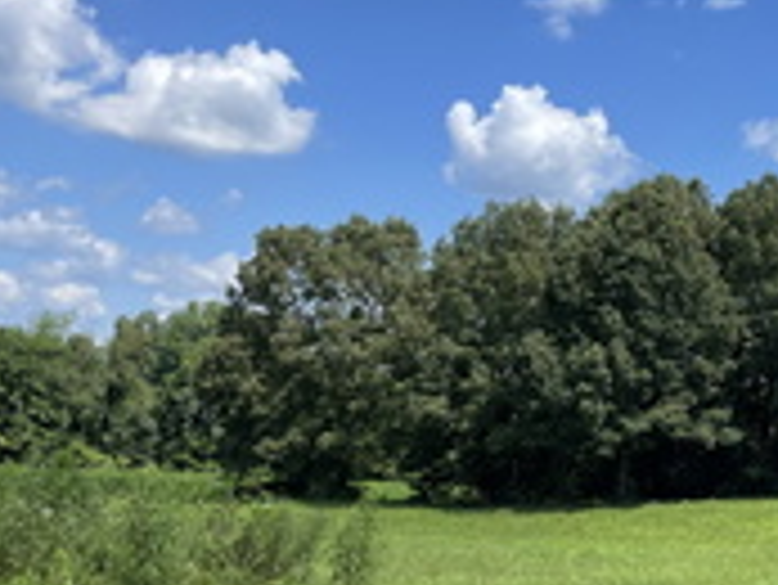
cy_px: 468
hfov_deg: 30.3
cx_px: 747
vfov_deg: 24.1
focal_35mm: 60
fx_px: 1349
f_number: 1.6
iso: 32
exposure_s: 1/2398
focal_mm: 4.2
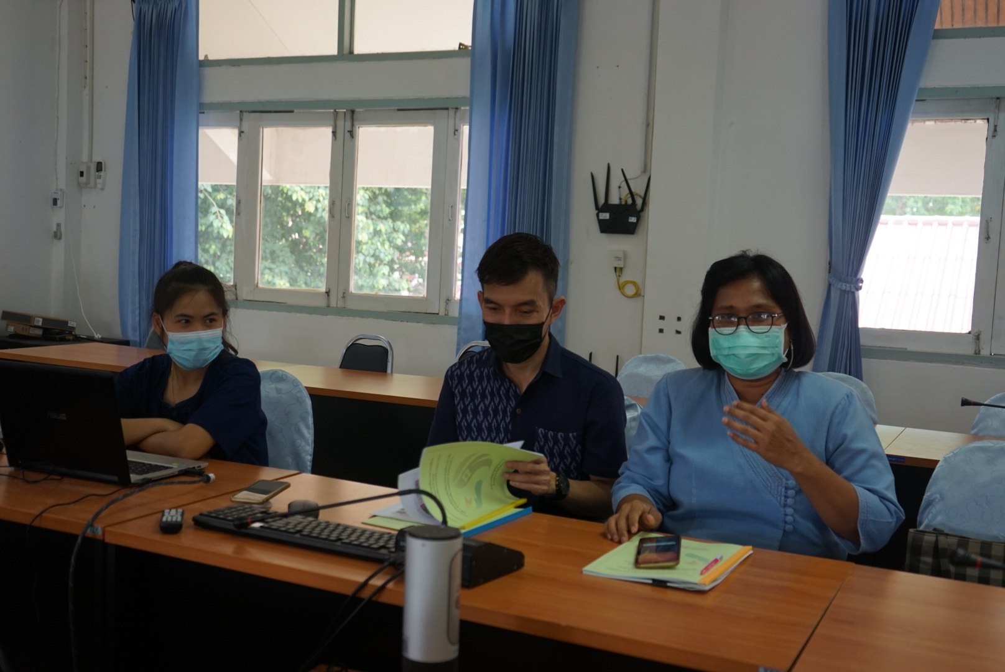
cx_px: 502
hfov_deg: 50.7
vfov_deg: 35.1
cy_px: 336
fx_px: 1062
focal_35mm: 38
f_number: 4
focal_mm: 38
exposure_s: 1/160
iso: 800
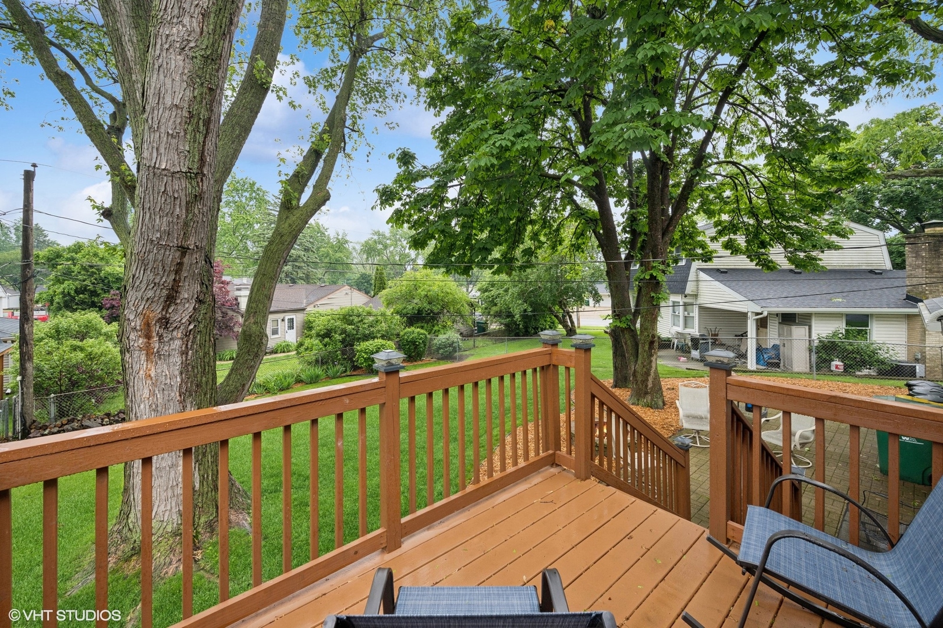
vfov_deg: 81.2
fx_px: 367
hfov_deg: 104.3
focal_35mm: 14
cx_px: 472
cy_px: 314
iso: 200
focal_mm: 14
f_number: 9
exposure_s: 1/60
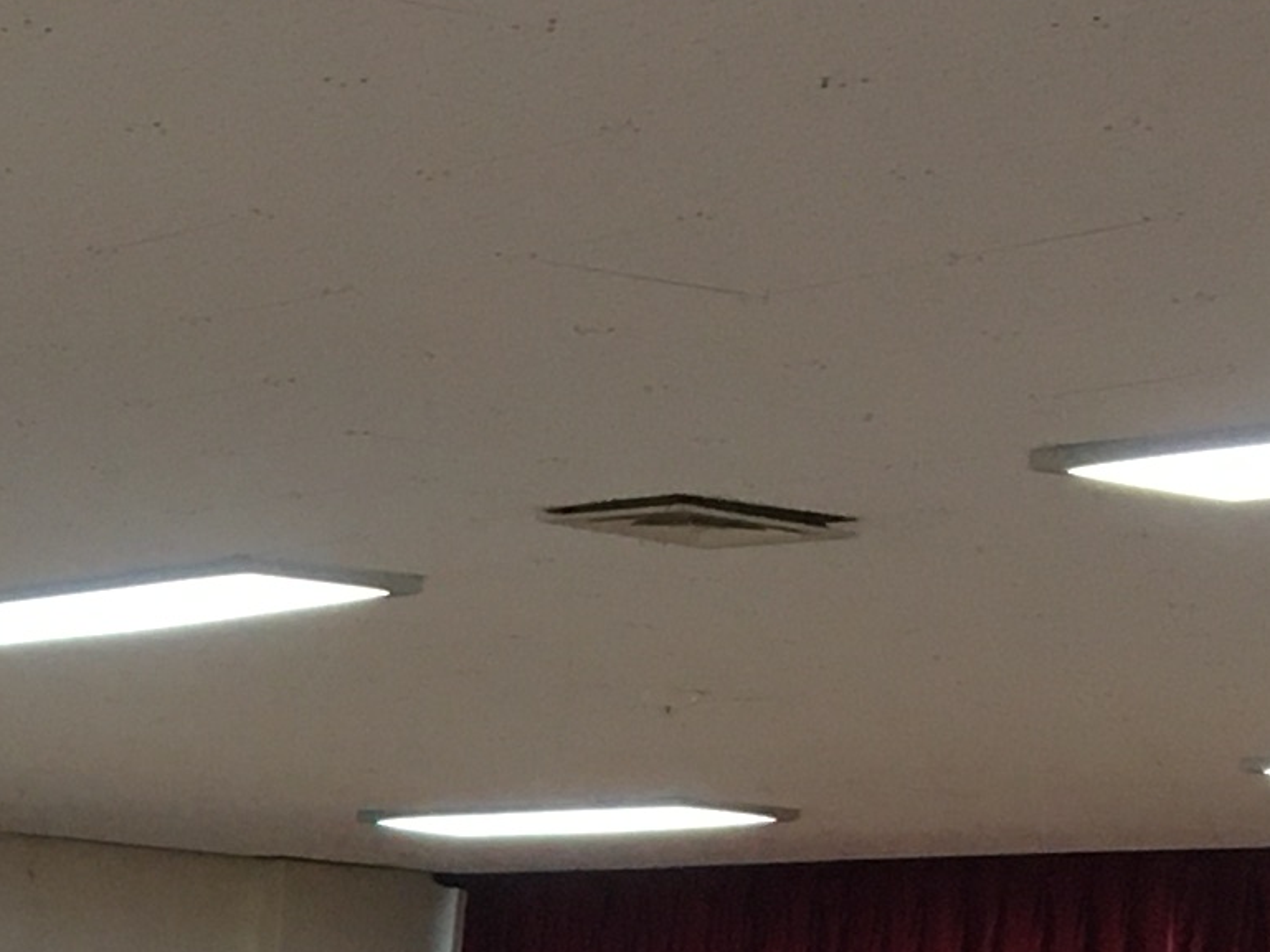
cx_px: -479
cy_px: 1711
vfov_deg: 9.3
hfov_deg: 12.5
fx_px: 5577
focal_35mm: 152
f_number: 2.2
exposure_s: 1/30
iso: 40
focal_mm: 4.15
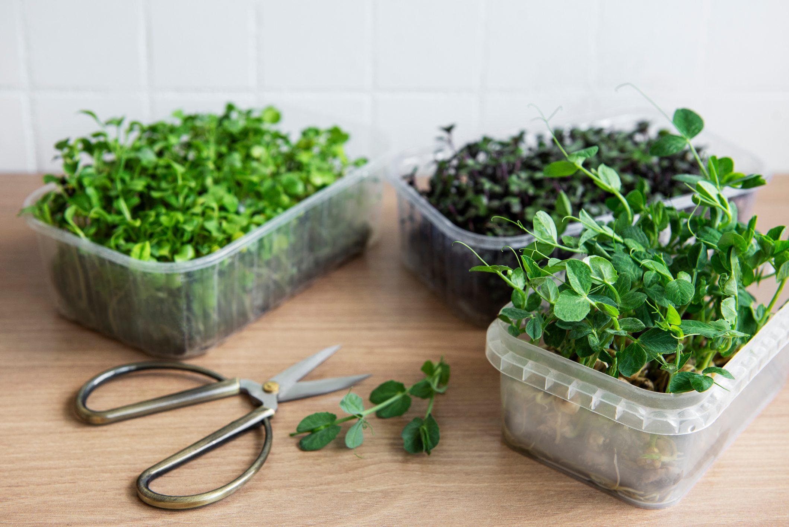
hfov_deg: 36.2
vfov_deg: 24.6
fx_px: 1206
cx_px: 394
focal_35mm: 55
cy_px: 264
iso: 250
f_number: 5.6
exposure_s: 1/60
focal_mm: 55
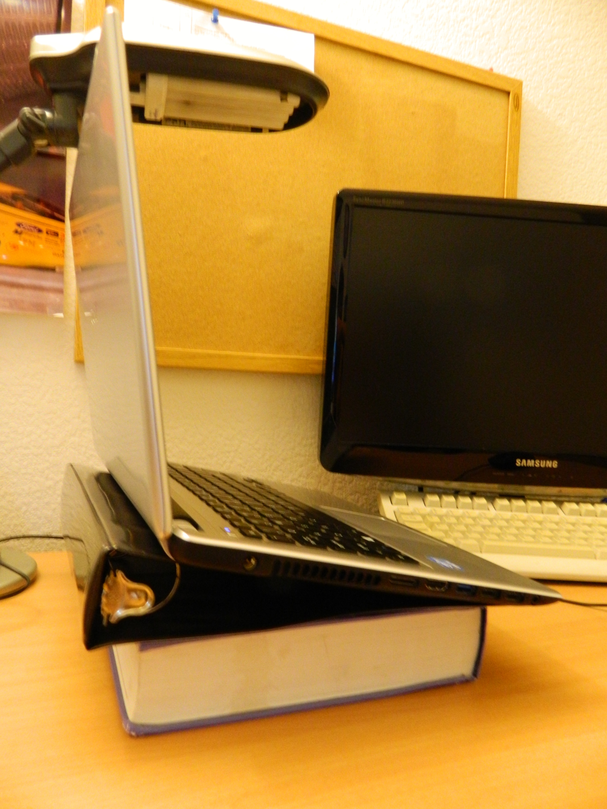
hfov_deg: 54.9
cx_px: 304
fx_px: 585
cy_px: 404
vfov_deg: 69.4
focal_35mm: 25
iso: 400
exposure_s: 1/8
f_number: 3.1
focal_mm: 4.5
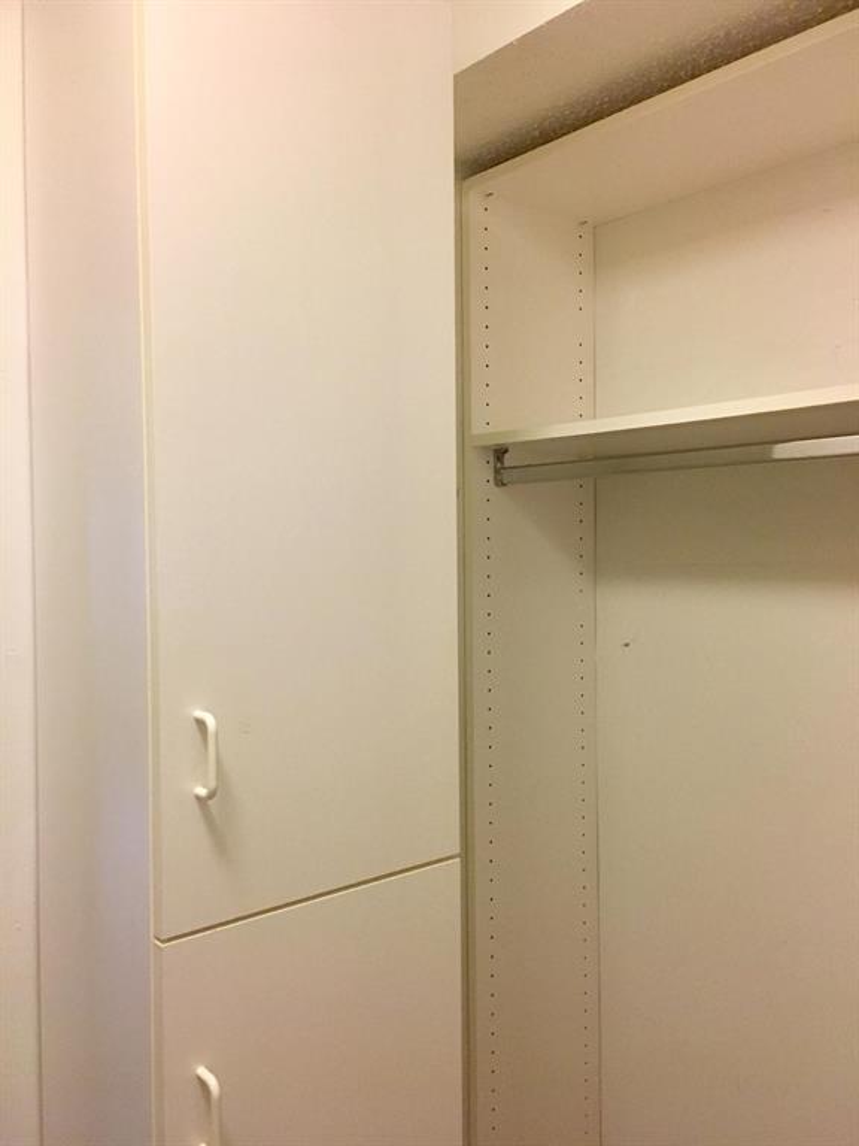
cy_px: 573
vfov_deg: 61.7
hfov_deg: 48.2
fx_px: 960
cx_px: 430
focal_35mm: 29
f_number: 2.2
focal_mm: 4.15
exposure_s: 1/30
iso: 125
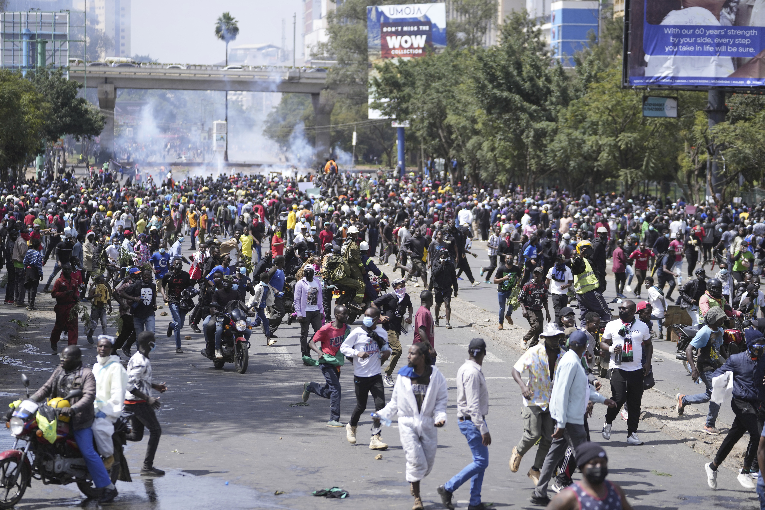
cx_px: 382
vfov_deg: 11.5
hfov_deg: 17.2
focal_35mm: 119
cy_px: 255
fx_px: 2529
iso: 400
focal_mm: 119
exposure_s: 1/5000
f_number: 3.2
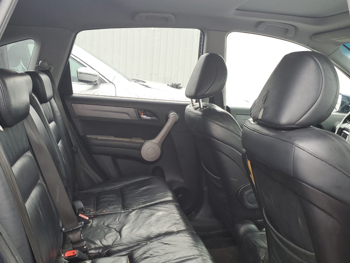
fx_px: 364
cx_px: 158
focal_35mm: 36
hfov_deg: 51.3
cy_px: 160
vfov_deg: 39.5
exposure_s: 1/204
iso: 50
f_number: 1.5
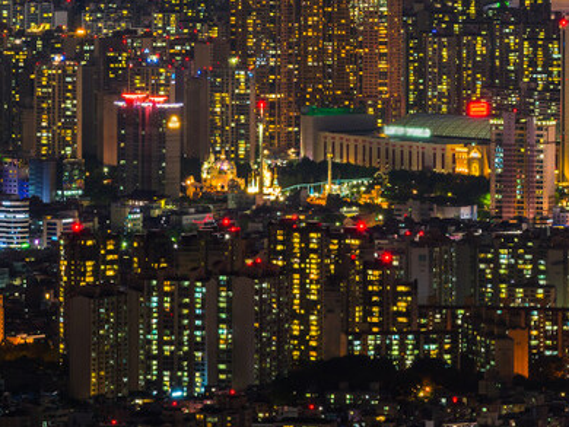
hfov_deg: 3.3
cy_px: -87
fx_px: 9721
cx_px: 699
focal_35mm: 591
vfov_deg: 2.5
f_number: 11
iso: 100
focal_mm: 200
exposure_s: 15
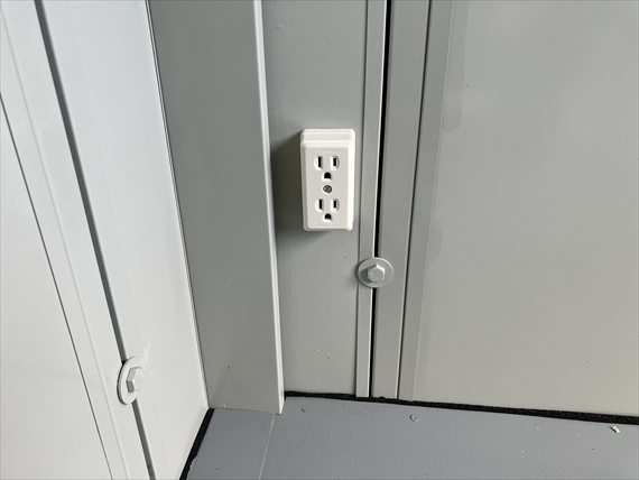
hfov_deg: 63.4
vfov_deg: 49.8
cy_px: 240
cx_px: 320
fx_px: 517
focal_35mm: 28
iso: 64
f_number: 1.8
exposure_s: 1/121
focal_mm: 3.99
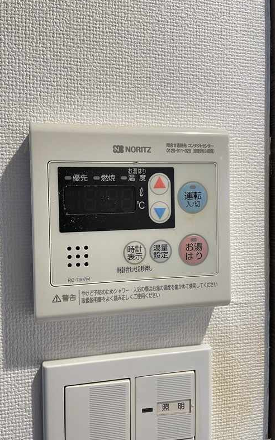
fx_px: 336
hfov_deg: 44.5
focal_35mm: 28
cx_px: 130
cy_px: 218
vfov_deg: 66.5
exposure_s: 1/50
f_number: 1.6
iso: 160
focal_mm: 4.2
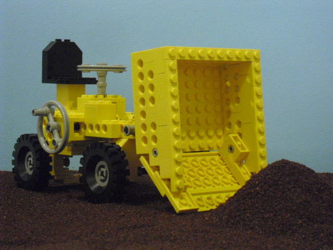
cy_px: 125
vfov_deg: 13.8
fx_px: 1029
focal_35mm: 107
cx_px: 166
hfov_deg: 18.4
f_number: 5.6
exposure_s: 1/13
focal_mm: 18.9
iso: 800
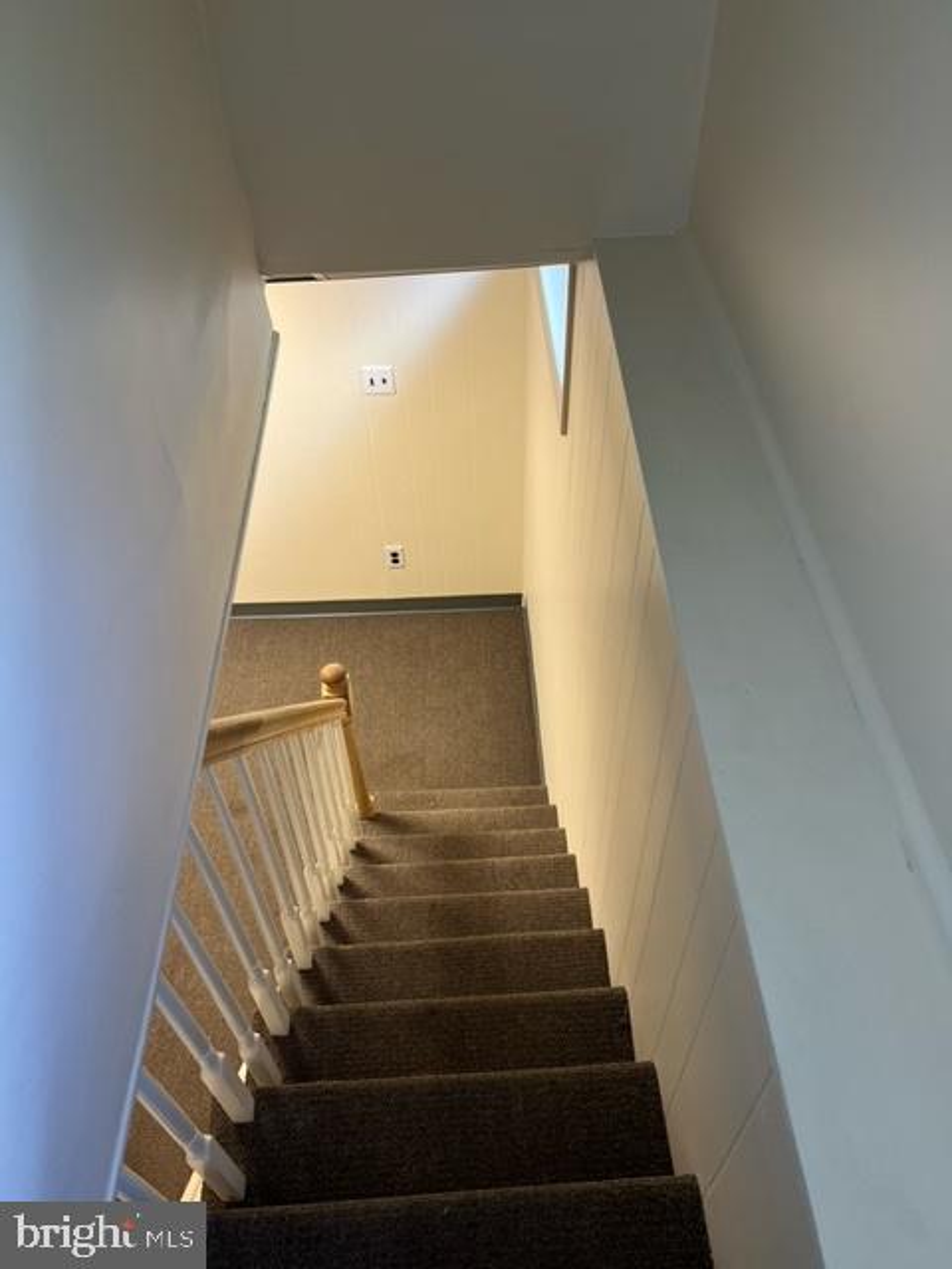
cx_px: 476
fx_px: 953
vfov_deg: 67.3
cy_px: 634
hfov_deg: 53.1
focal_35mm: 26
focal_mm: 5.7
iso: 125
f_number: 1.5
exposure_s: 1/60
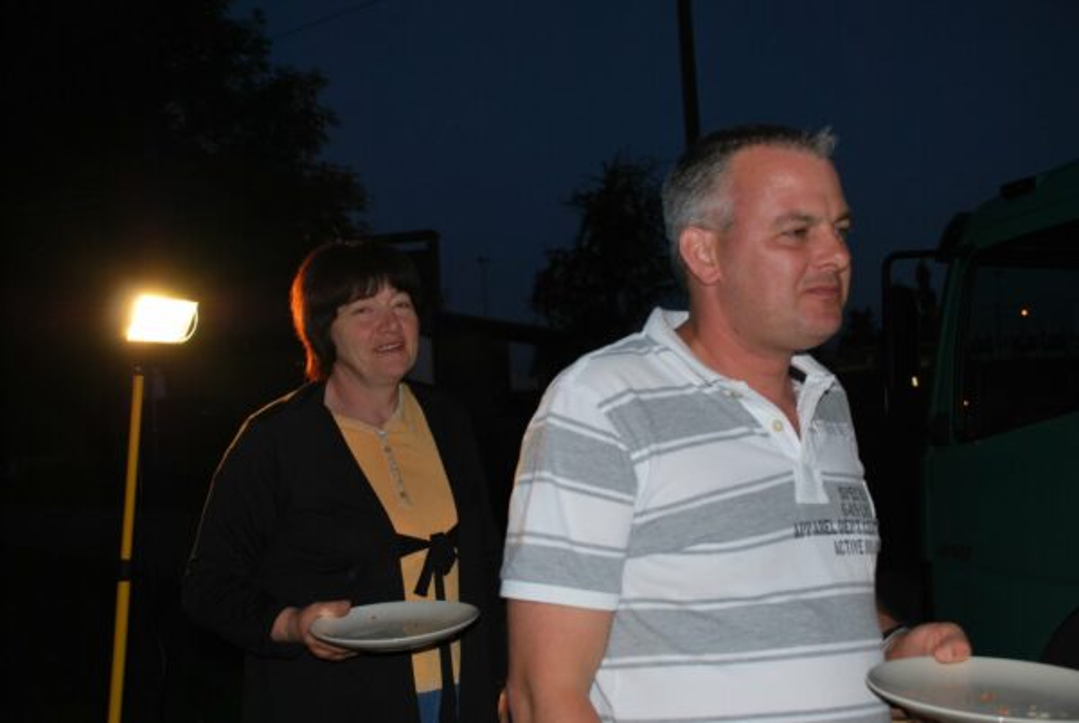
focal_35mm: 42
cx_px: 540
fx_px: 1261
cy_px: 362
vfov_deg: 32.0
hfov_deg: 46.3
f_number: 4
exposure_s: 1/60
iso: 200
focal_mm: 28
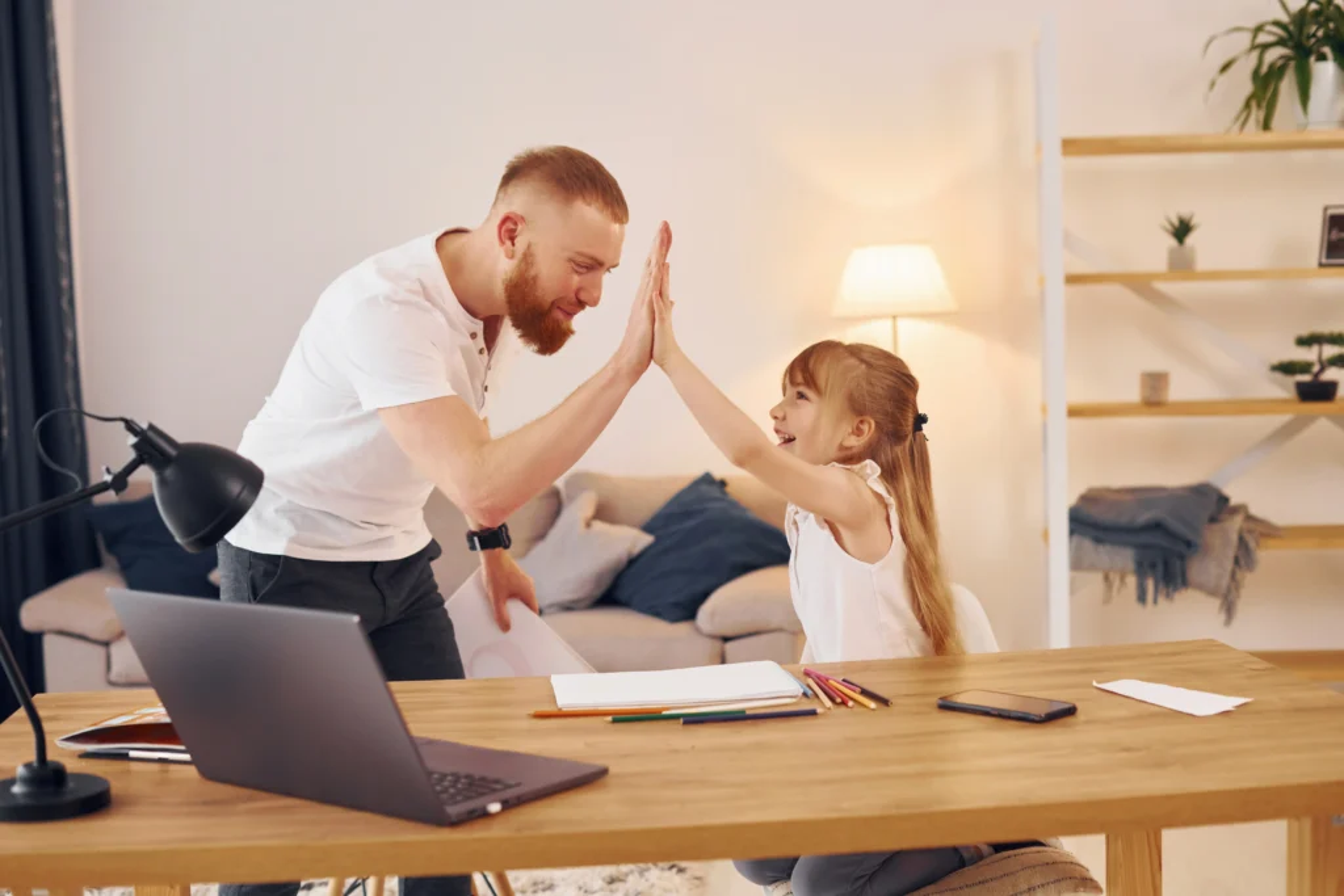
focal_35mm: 50
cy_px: 448
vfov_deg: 27.0
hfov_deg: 39.6
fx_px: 1867
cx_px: 672
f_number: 3.2
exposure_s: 1/250
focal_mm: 50
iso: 1000
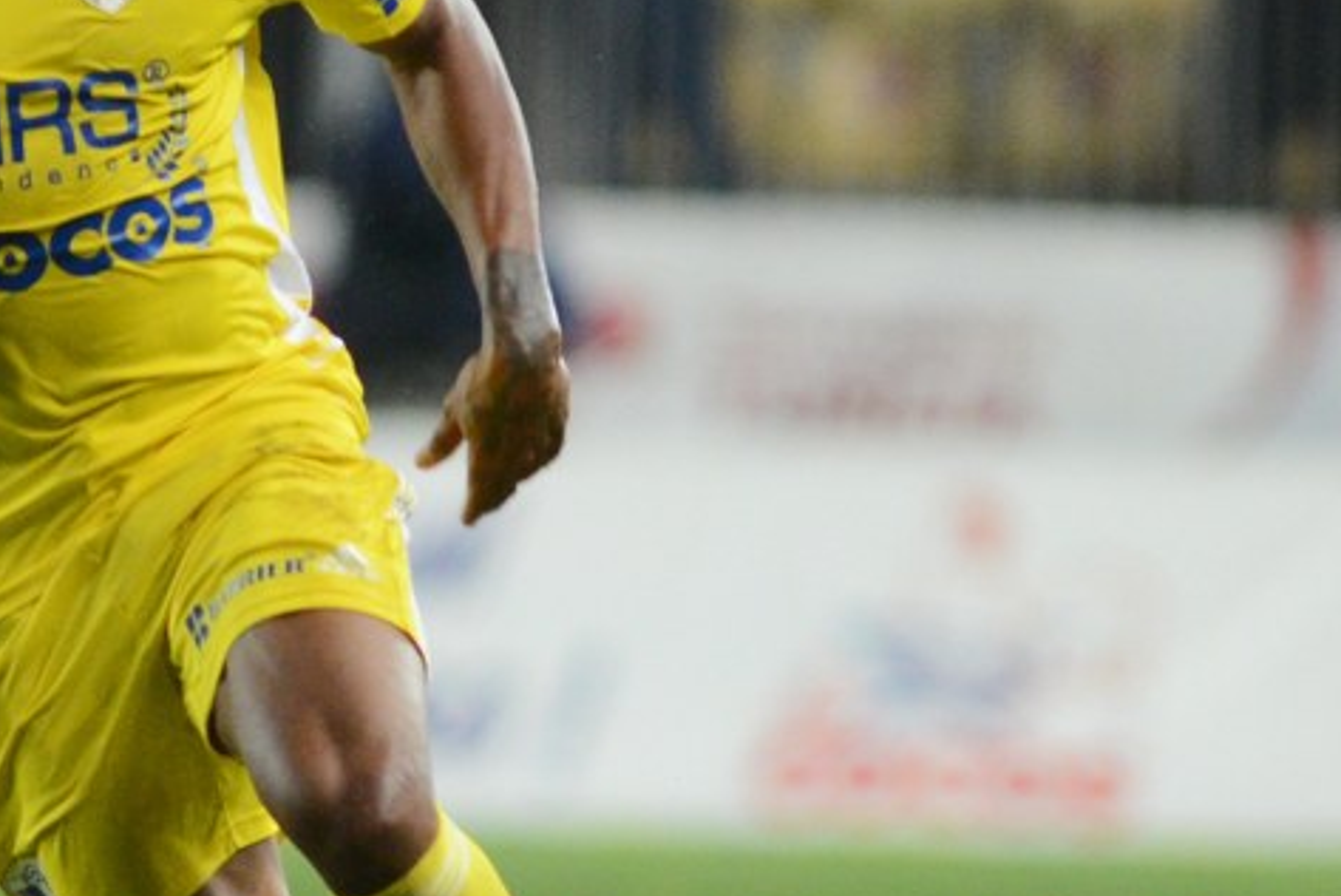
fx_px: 30264
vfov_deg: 1.7
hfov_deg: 2.5
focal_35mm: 812
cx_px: -62
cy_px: 513
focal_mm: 300
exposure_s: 1/640
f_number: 3.2
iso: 1600
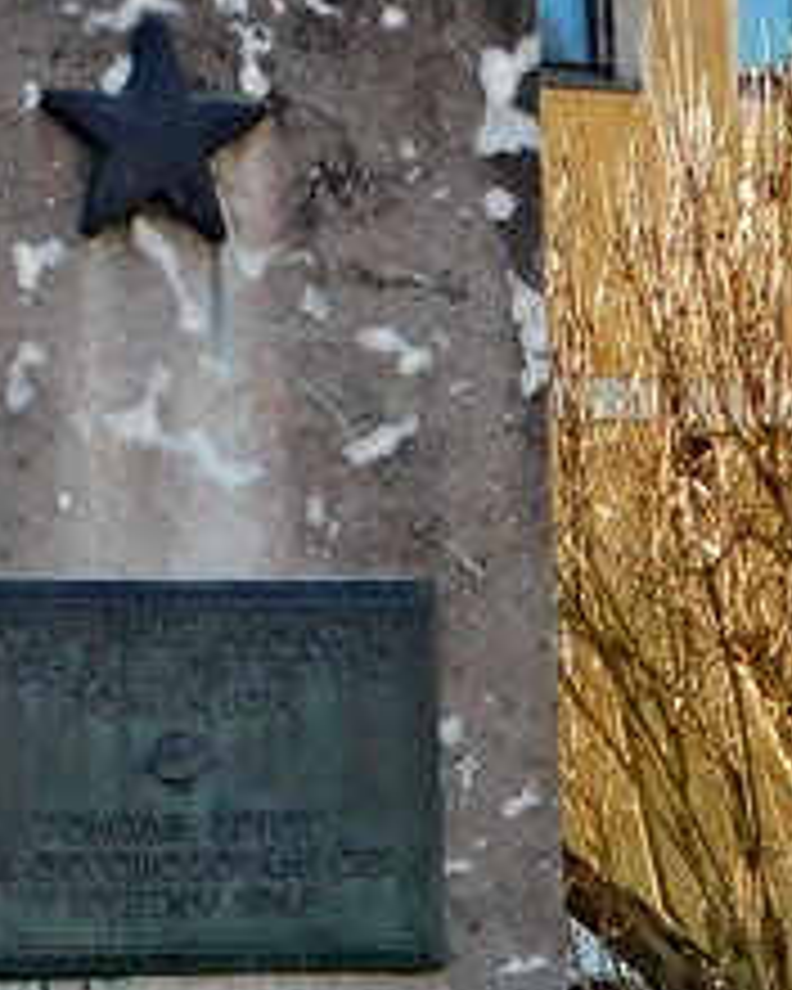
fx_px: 5626
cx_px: -126
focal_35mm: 192
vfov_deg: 9.9
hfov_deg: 8.0
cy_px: 1179
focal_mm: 6.3
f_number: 3.5
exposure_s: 1/200
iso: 125
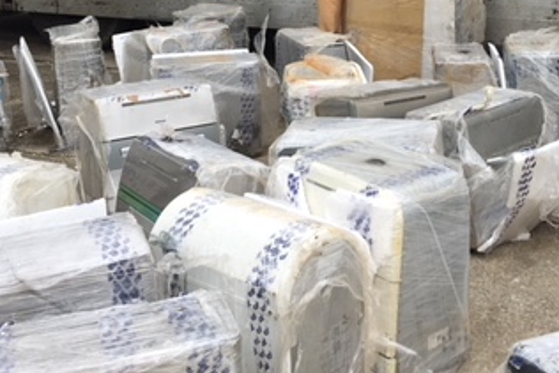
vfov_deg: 21.7
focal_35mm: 61
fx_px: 948
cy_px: 30
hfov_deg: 32.7
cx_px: 350
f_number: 2.2
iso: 25
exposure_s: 1/668
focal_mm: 4.15
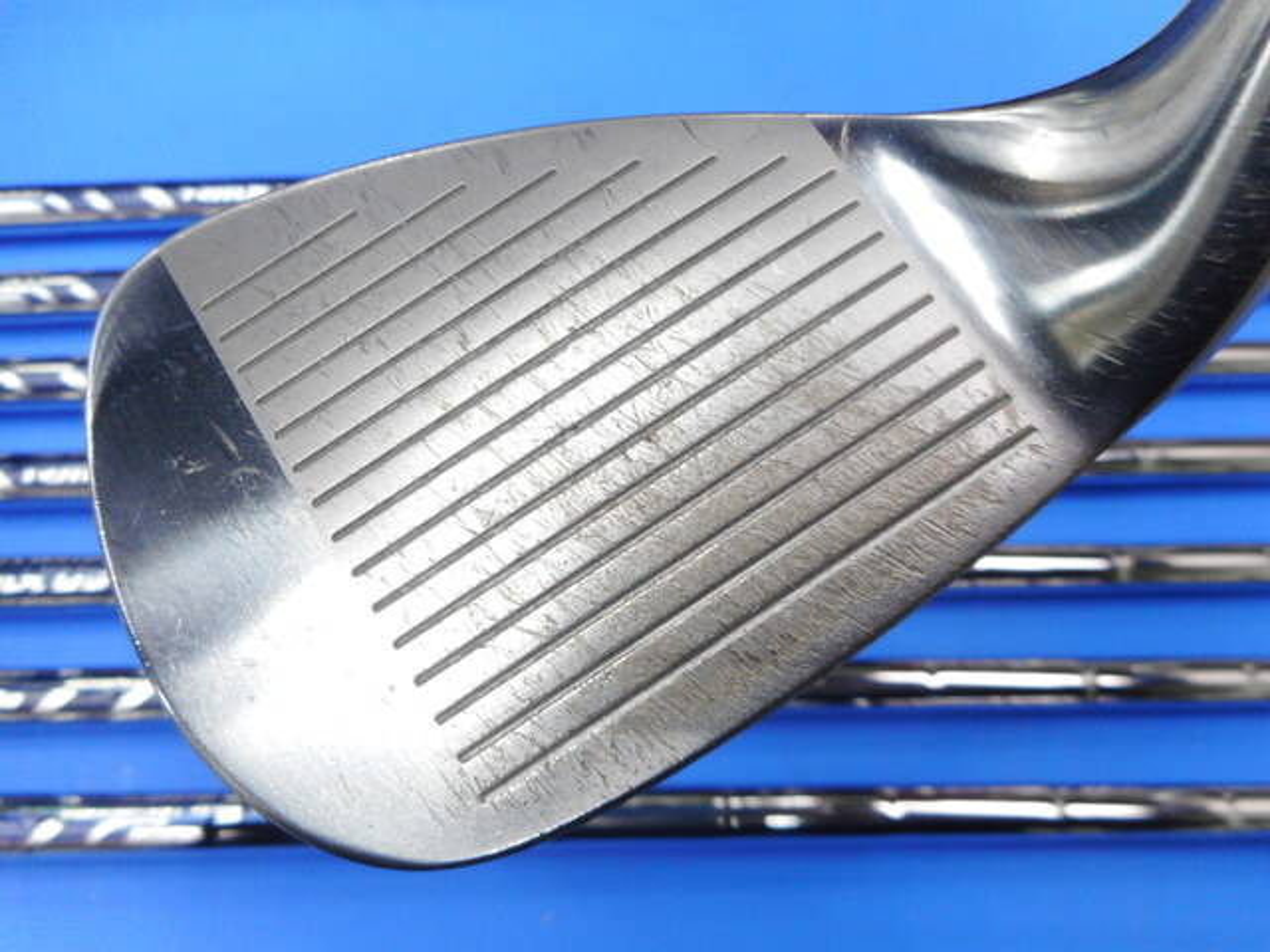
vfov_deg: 54.9
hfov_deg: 69.4
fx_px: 917
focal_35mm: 25
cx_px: 635
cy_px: 476
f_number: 3.7
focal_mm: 4.5
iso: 140
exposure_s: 1/30
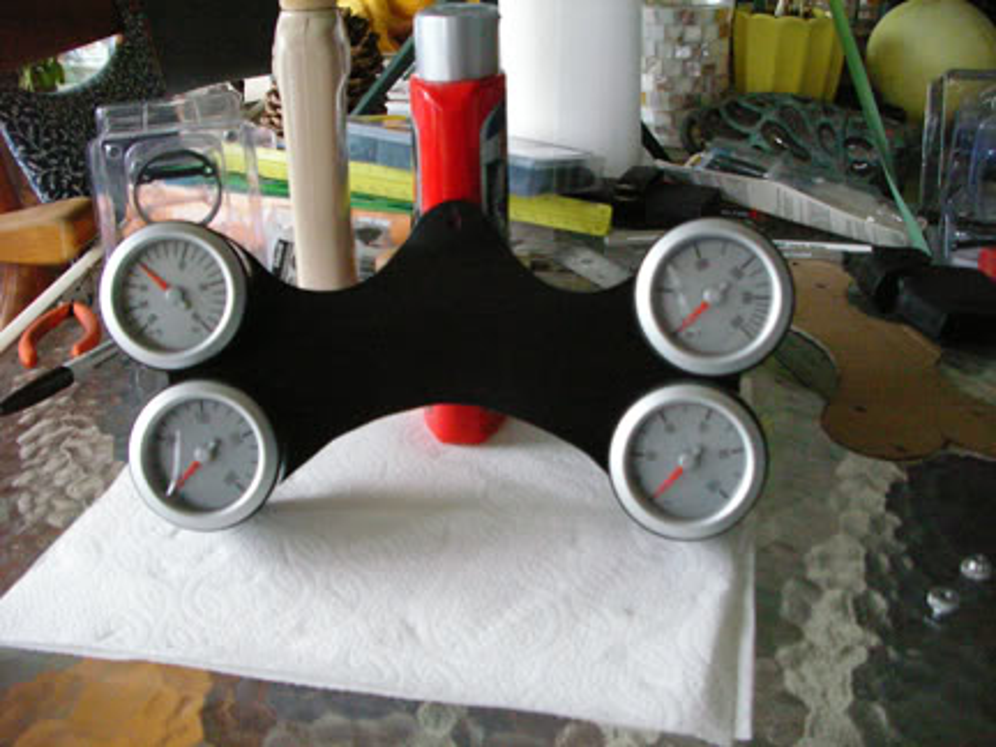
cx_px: 498
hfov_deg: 49.0
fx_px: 1093
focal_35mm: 38
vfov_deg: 37.7
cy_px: 374
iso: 400
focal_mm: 6.3
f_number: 3.5
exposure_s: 1/85
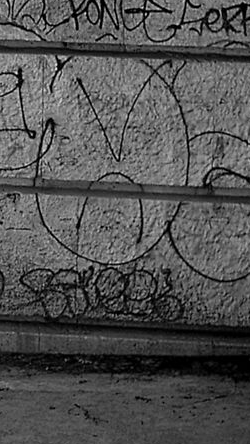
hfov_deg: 4.1
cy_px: 162
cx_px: -506
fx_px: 3333
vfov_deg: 7.6
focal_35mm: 283
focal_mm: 50
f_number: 2.8
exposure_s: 1/1000
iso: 200
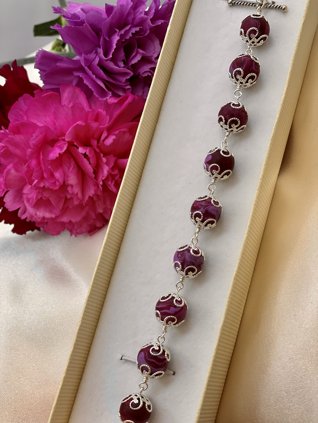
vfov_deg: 36.8
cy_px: 212
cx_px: 159
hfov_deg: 28.0
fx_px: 637
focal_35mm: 52
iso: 40
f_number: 2
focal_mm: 6
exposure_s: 1/101
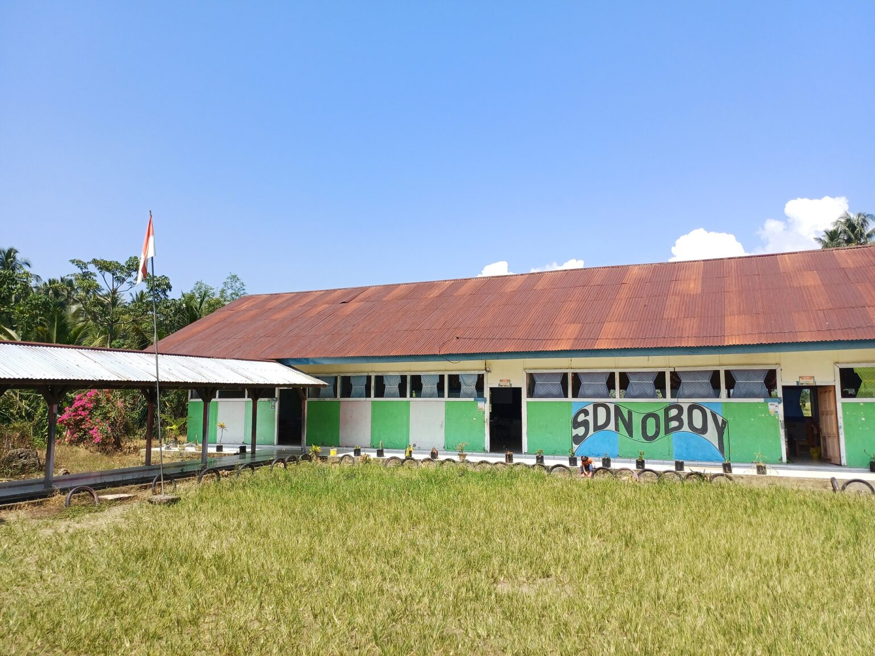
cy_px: 328
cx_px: 438
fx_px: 632
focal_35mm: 25
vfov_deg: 54.9
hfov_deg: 69.4
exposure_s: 1/761
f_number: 1.8
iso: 50
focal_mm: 4.65
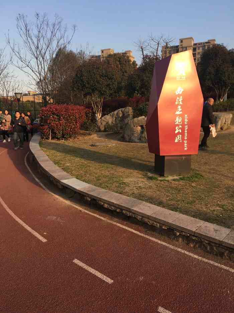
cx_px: 117
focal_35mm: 29
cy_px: 156
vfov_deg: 61.7
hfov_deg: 48.2
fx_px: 261
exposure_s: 1/394
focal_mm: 4.15
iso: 25
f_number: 2.2
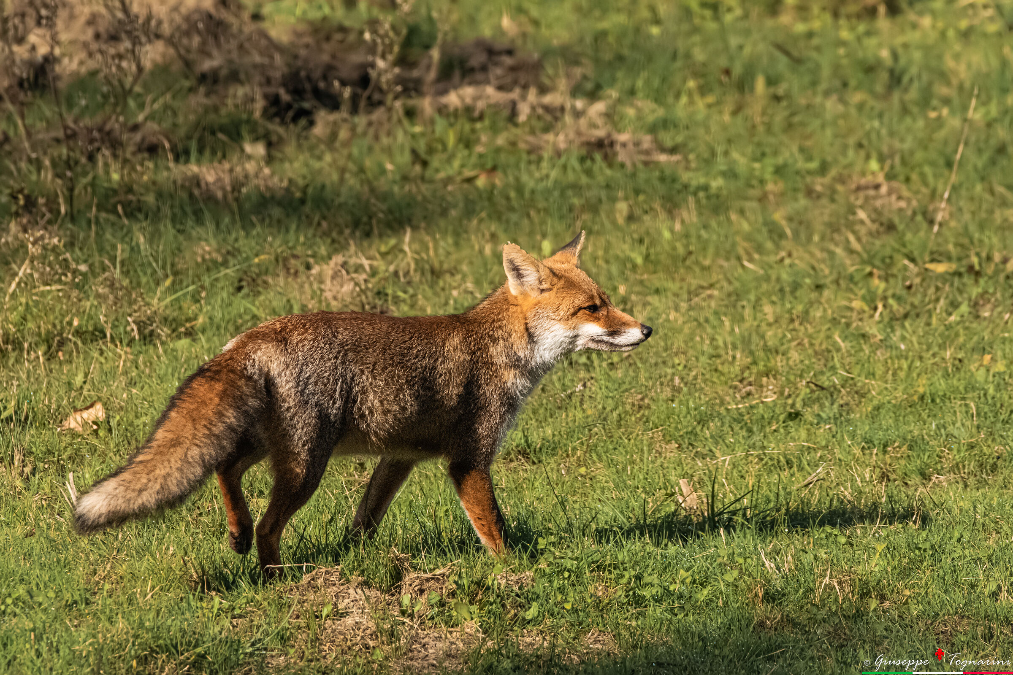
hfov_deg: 4.1
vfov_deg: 2.7
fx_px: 14068
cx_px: 506
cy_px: 338
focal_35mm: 500
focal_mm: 500
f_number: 11
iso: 3200
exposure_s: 1/800
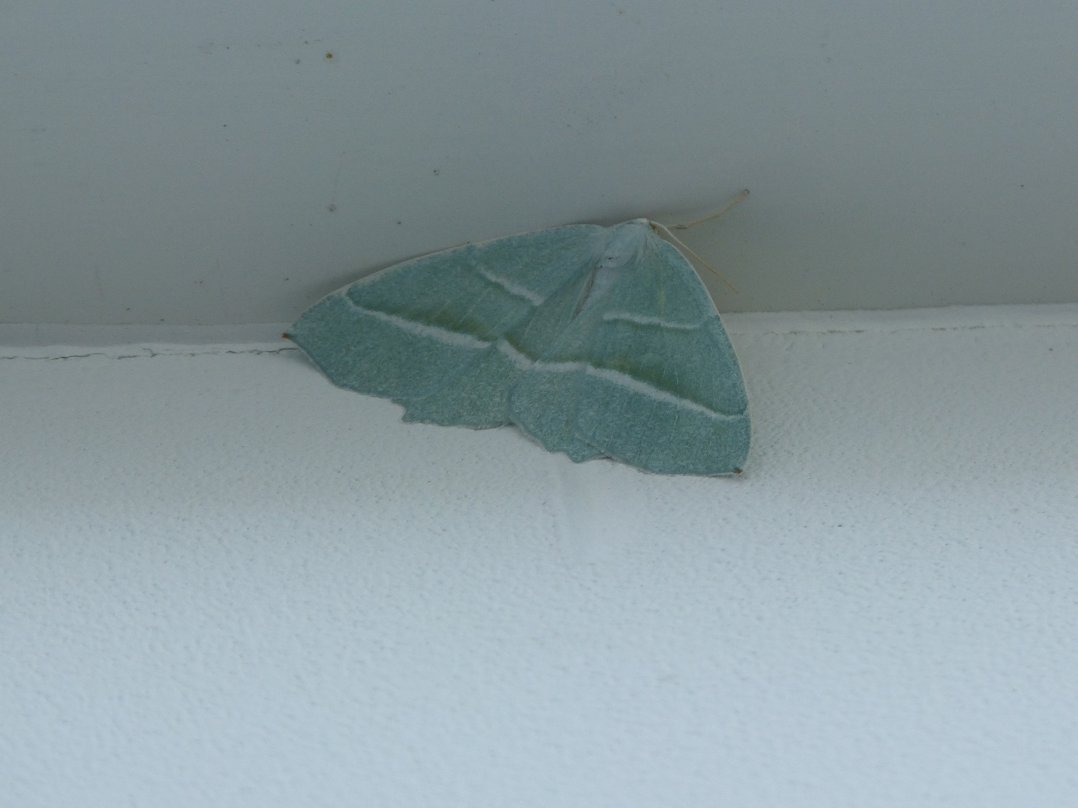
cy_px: 404
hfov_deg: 3.0
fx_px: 20398
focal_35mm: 655
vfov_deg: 2.3
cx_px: 539
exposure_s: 1/125
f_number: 5.2
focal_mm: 107.1
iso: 100
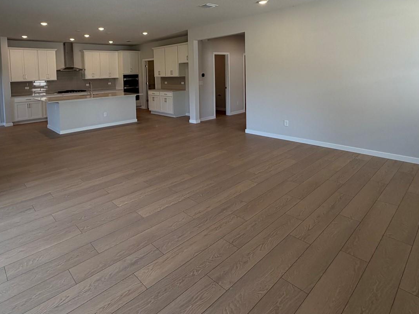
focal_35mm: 21
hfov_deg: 77.7
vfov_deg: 60.6
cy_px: 86
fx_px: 254
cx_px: 160
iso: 100
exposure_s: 1/120
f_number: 2.2
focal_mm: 2.22
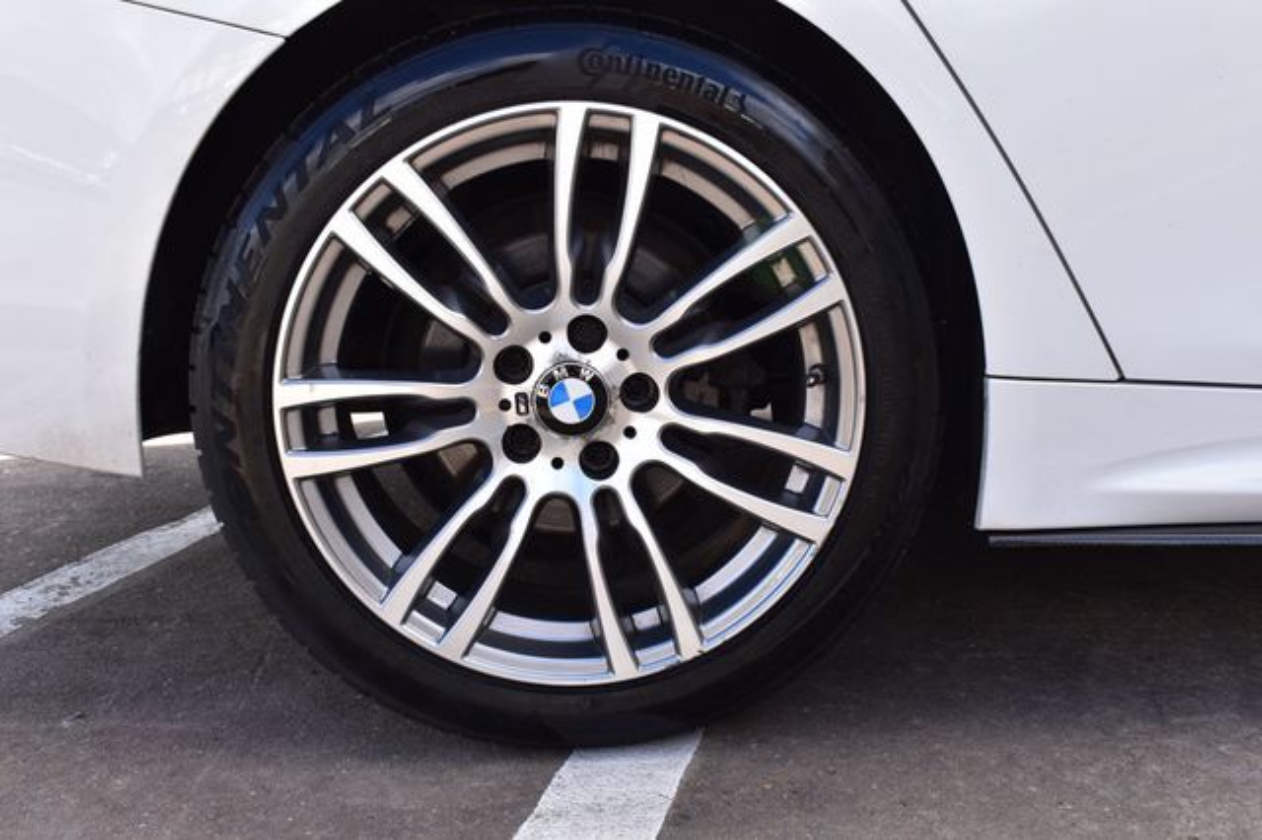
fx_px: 1314
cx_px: 631
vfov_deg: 35.5
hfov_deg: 51.3
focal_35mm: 38
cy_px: 420
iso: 400
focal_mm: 25
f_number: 9
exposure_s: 1/160
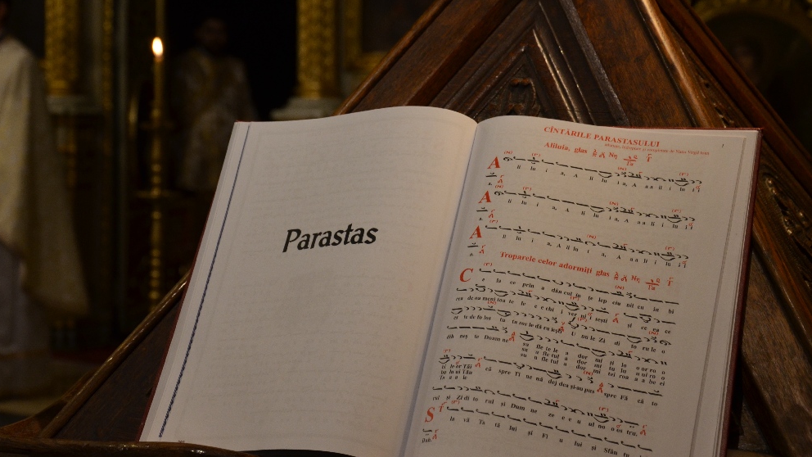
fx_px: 1636
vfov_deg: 15.9
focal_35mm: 76
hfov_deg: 27.8
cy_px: 180
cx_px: 330
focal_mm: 40
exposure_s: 1/60
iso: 720
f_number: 4.5
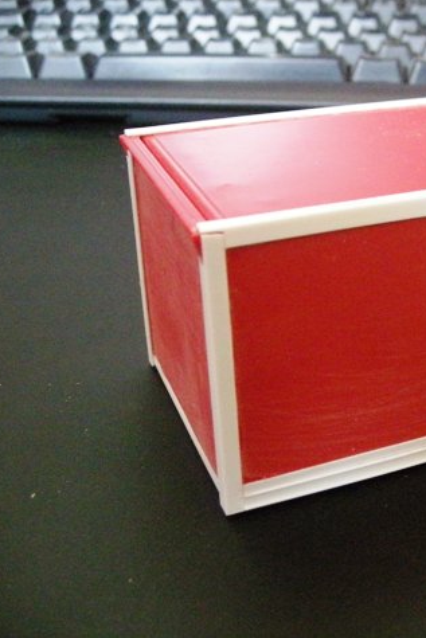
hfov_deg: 26.7
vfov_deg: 40.3
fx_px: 869
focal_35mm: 49
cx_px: 378
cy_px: 317
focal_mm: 5.7
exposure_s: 1/8
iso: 633
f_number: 2.8
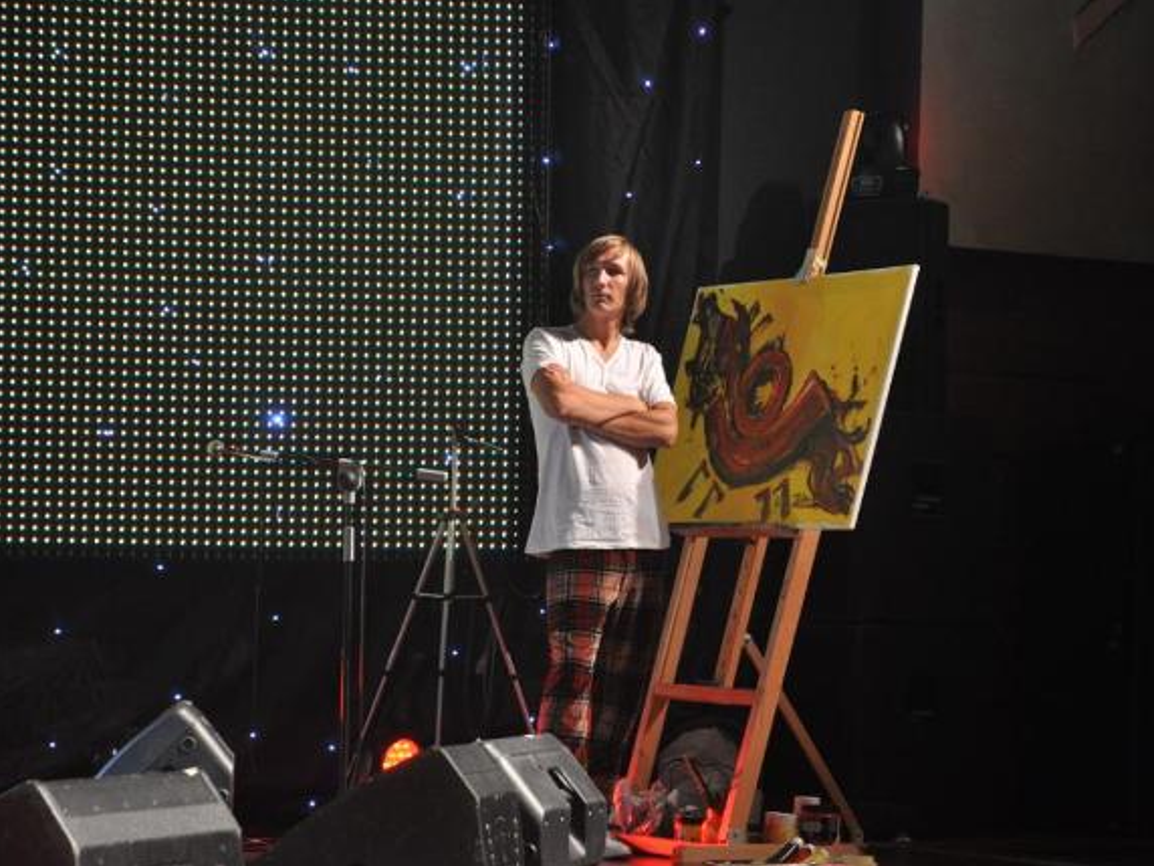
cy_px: 435
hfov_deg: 17.1
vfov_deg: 12.9
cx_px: 617
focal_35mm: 115
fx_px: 3834
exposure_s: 1/80
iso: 800
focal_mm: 70
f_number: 4.5
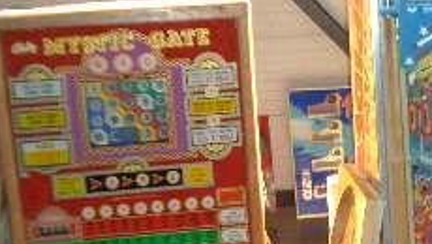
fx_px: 1216
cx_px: 552
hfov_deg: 18.8
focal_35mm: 106
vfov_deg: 11.2
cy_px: 328
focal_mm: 5.8
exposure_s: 1/60
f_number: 2.6
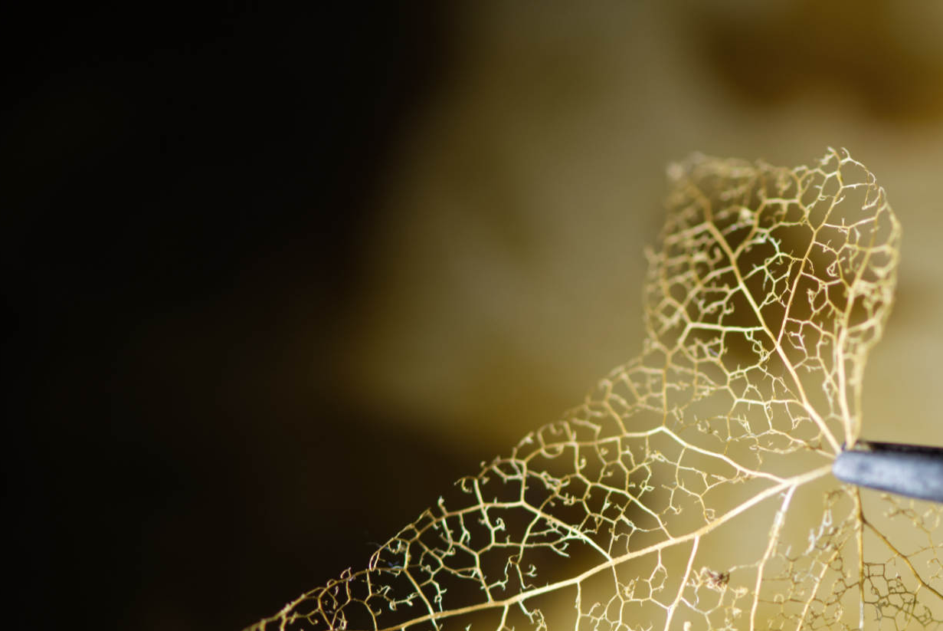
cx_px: 724
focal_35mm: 256
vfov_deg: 5.4
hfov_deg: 8.0
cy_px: 469
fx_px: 6706
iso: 100
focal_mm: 105
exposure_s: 1/400
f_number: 5
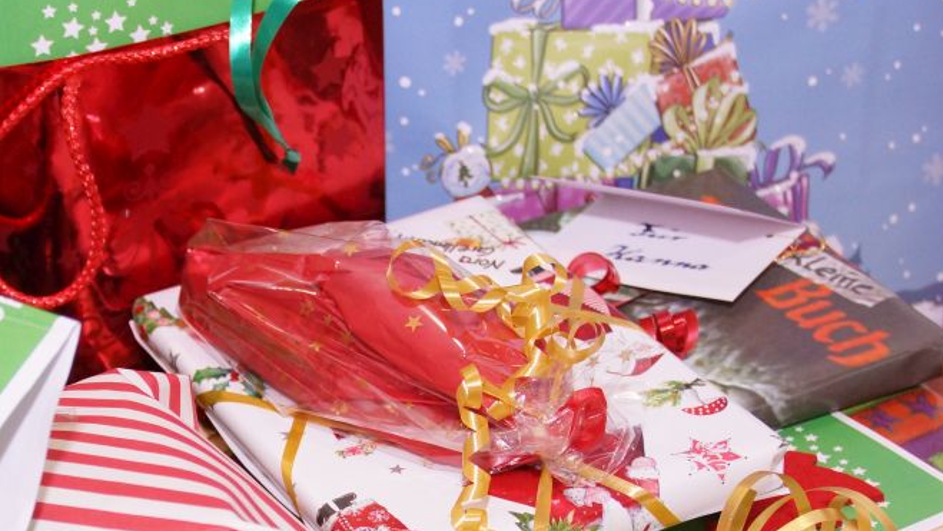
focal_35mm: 100
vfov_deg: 12.0
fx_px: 2500
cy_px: 552
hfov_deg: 21.3
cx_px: 332
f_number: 4.5
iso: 800
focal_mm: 35
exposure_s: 1/60
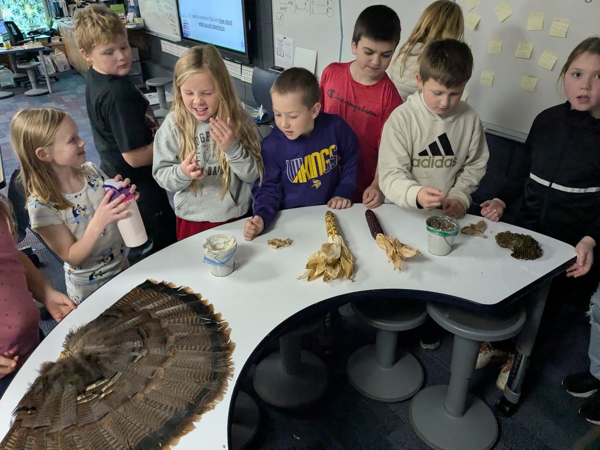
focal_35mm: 27
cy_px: 225
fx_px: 468
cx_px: 300
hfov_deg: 65.3
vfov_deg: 51.4
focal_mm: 4.38
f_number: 1.73
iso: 1339
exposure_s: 1/120
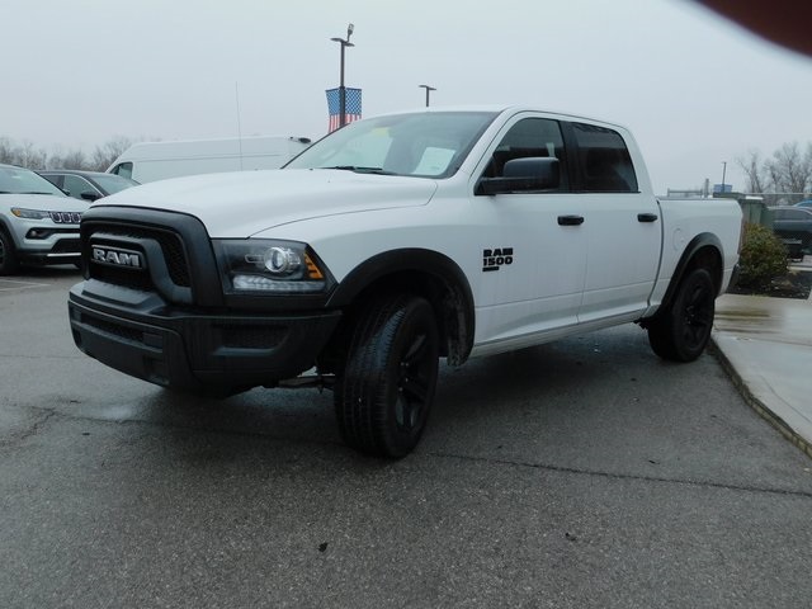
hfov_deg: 60.0
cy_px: 304
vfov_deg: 46.8
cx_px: 406
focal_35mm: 30
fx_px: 704
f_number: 3.2
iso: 125
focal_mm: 5.3
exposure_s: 1/320
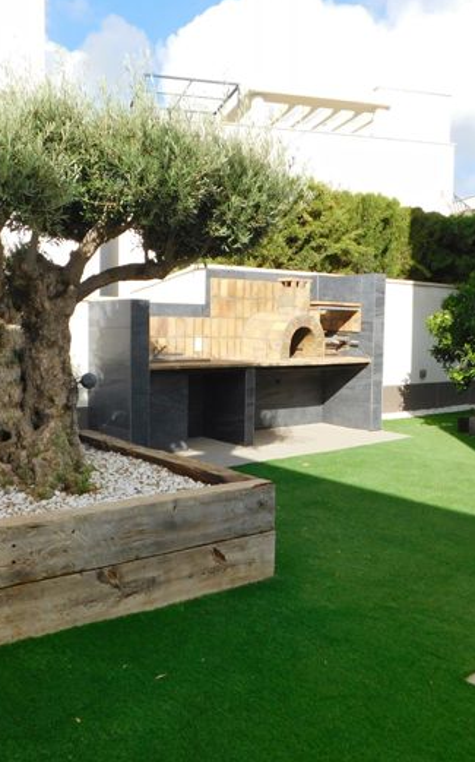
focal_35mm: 33
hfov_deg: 38.2
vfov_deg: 58.2
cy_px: 377
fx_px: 684
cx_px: 201
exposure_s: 1/1250
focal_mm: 4
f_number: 3
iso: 125
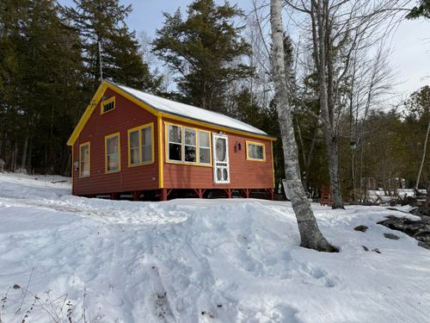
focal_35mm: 24
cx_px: 215
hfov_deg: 71.6
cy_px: 162
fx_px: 298
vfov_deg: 56.8
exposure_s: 1/4673
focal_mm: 6.76
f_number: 1.78
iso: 80
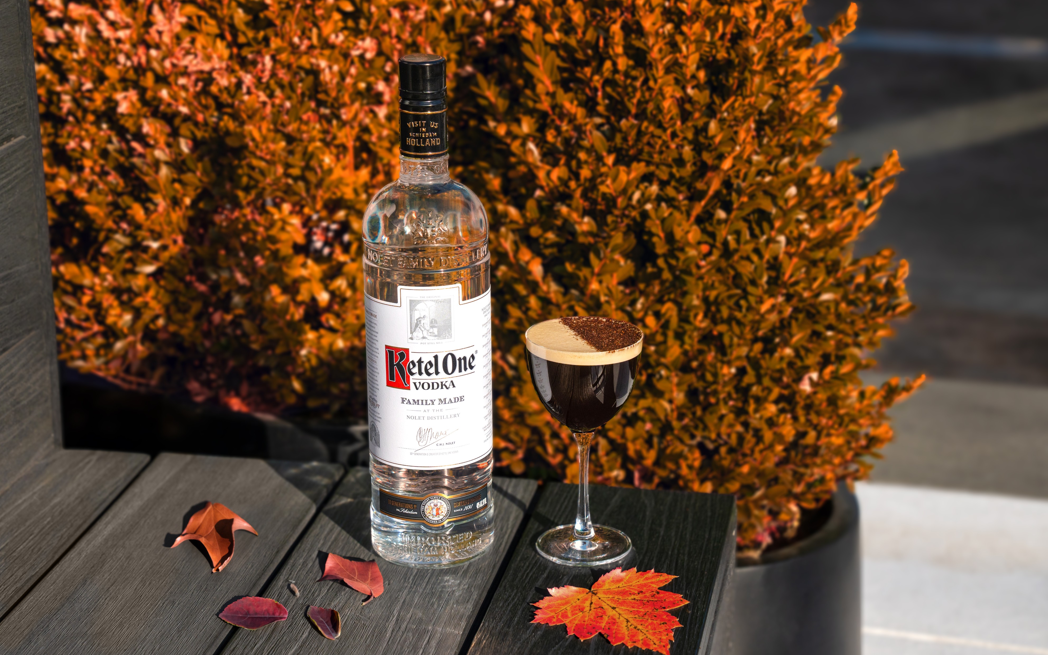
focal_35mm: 72
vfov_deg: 18.1
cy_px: 322
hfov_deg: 28.6
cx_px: 520
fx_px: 2056
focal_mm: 70
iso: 400
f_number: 6.3
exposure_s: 1/3200
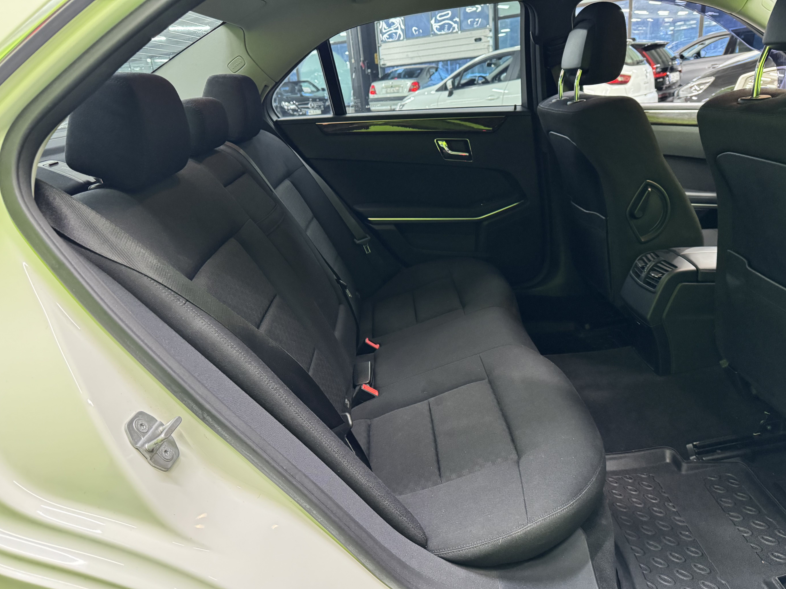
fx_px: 568
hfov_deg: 69.4
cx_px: 394
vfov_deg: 54.9
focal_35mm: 25
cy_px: 306
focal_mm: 6.76
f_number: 1.78
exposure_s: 1/50
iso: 800
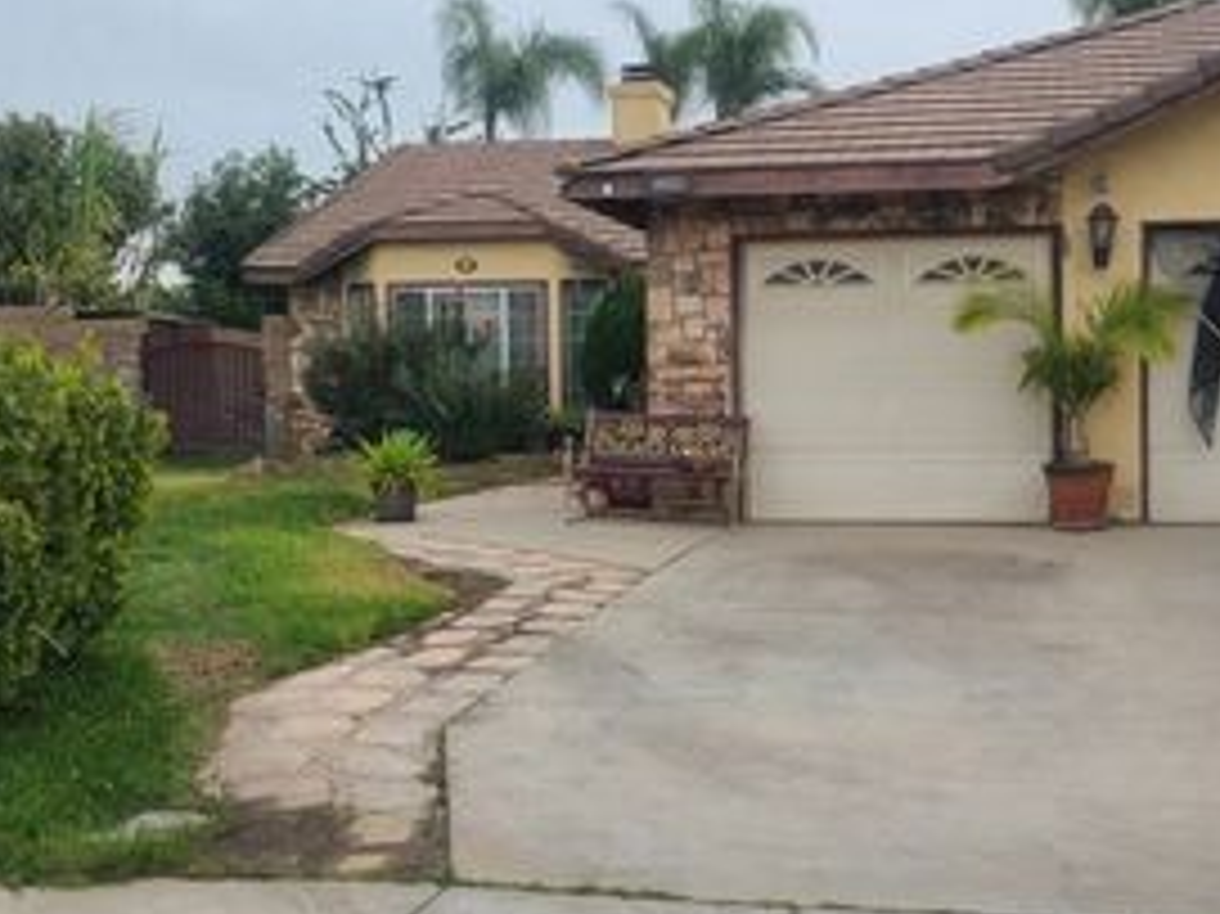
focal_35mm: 48
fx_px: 1691
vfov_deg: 30.2
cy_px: 511
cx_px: 738
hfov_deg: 39.5
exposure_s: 1/1391
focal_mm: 5.4
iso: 40
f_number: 1.8
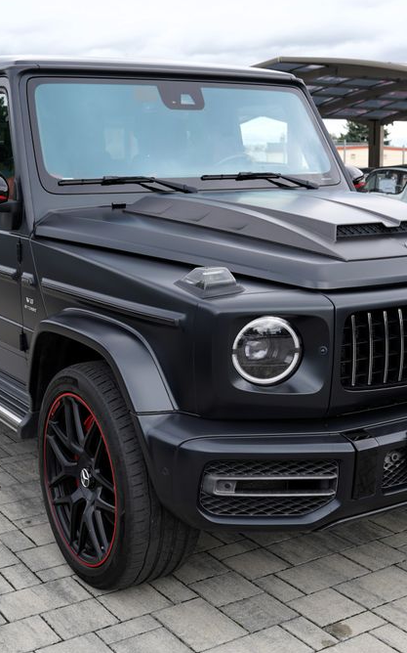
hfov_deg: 25.8
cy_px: 324
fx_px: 888
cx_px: 235
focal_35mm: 50
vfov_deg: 40.3
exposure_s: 1/160
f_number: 5.6
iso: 100
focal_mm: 32
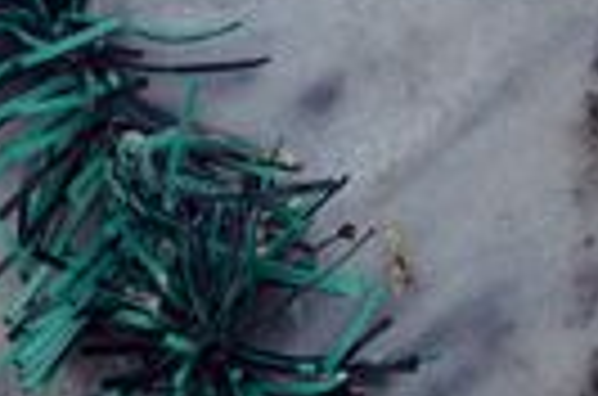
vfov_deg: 4.7
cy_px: 9
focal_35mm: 290
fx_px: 4806
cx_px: 407
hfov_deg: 7.1
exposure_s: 1/2000
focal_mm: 38
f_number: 9
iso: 1600
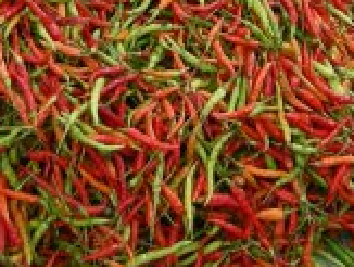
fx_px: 1445
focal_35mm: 141
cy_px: -226
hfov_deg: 13.9
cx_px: 254
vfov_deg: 10.0
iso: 64
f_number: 3
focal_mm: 7.5
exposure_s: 1/57.2
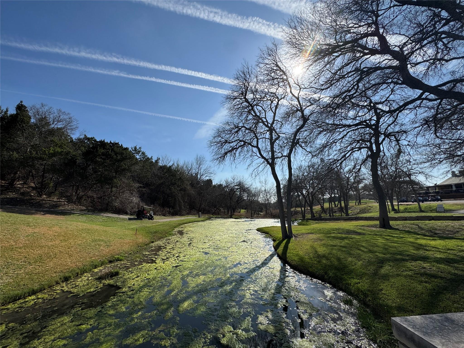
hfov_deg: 102.1
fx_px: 188
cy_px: 174
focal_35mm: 14
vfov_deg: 85.7
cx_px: 232
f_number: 2.2
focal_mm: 2.22
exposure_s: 1/3906
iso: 50
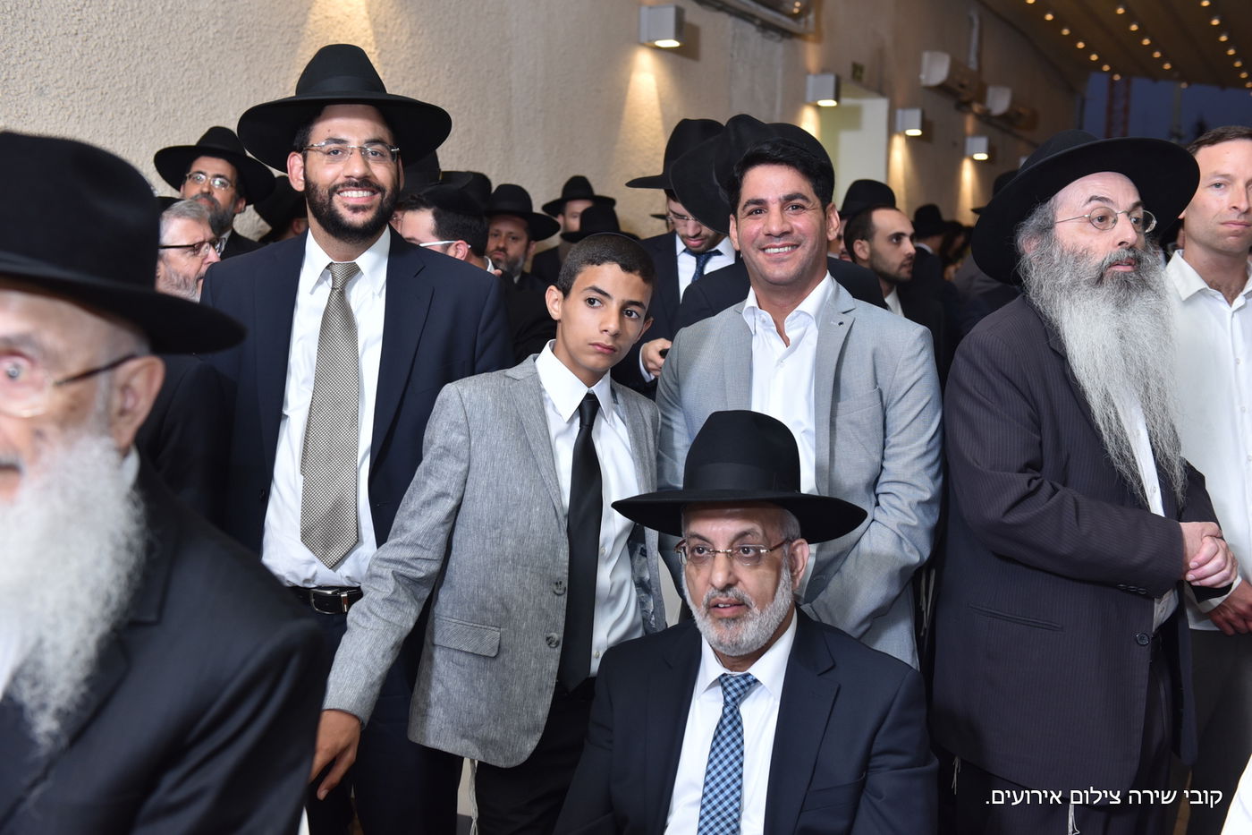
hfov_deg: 46.4
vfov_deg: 31.9
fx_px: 1460
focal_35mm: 42
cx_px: 626
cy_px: 418
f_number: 4
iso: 500
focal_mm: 42
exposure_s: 1/80
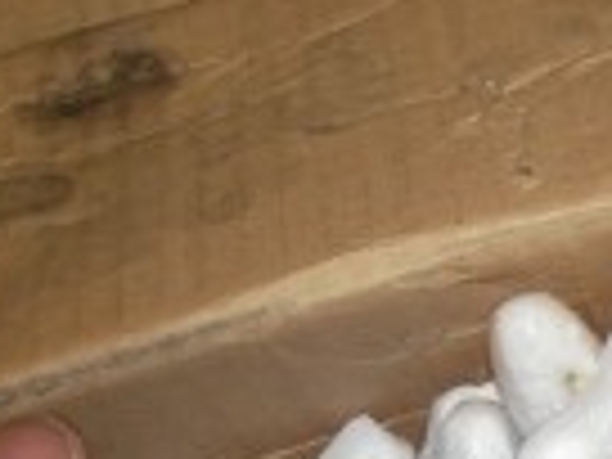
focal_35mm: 119
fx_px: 2104
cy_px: 621
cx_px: 610
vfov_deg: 12.0
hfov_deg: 16.2
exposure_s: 1/30
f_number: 6.6
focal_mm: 6.3
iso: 100
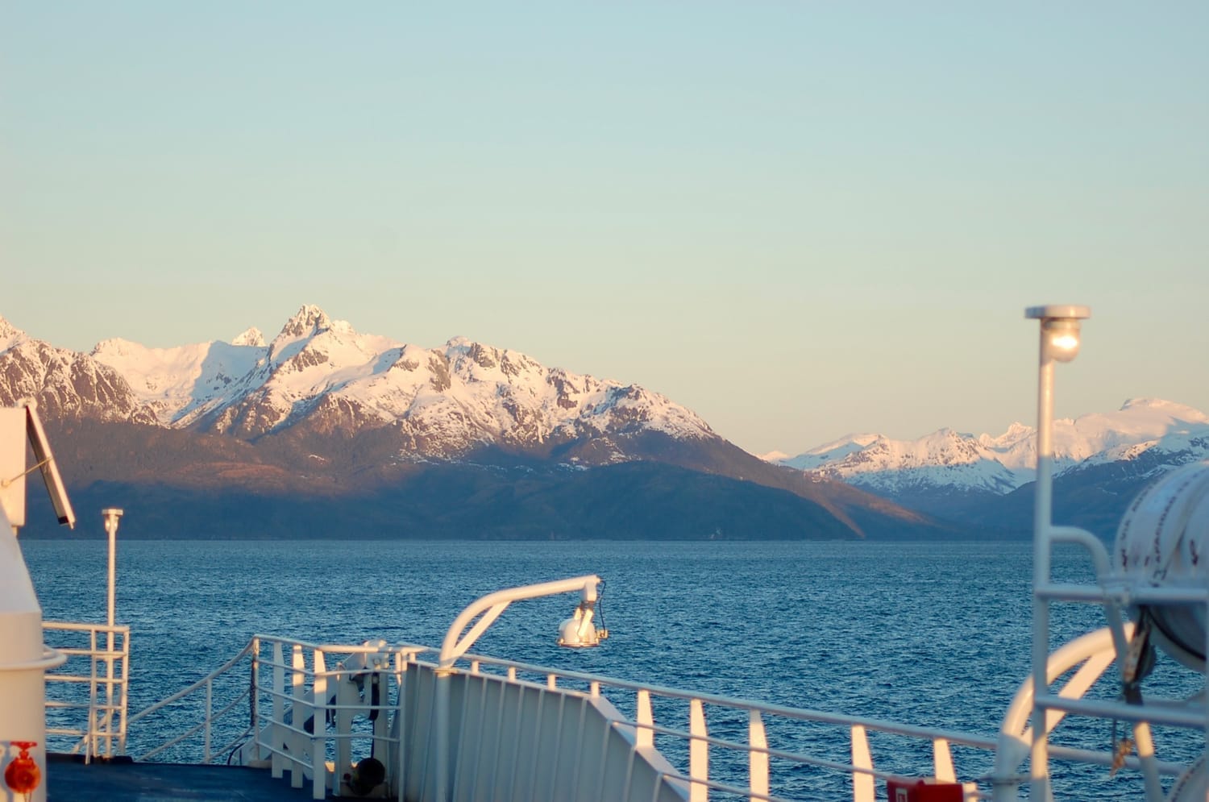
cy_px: 401
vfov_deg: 13.0
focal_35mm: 105
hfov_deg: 19.5
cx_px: 604
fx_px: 3521
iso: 200
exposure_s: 1/320
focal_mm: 70
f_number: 4.5
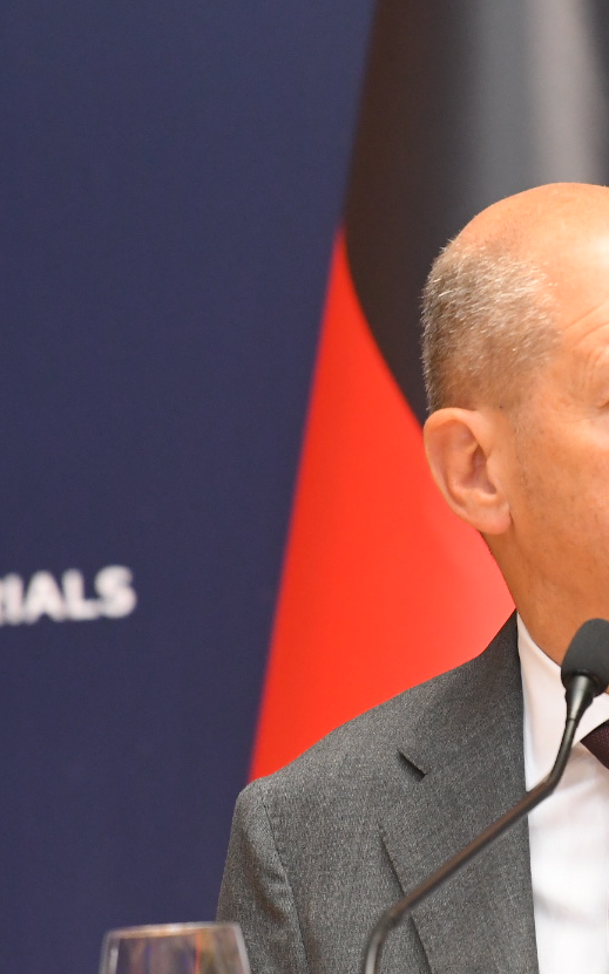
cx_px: 541
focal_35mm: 596
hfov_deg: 2.2
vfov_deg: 3.5
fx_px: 15835
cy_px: 583
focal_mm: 200
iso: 2000
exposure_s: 1/500
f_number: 4
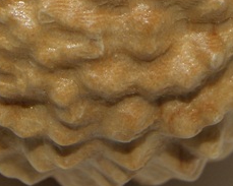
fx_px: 1751
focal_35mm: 254
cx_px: 115
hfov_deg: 7.6
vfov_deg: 6.0
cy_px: -123
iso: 200
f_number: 8
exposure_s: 1/160
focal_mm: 30
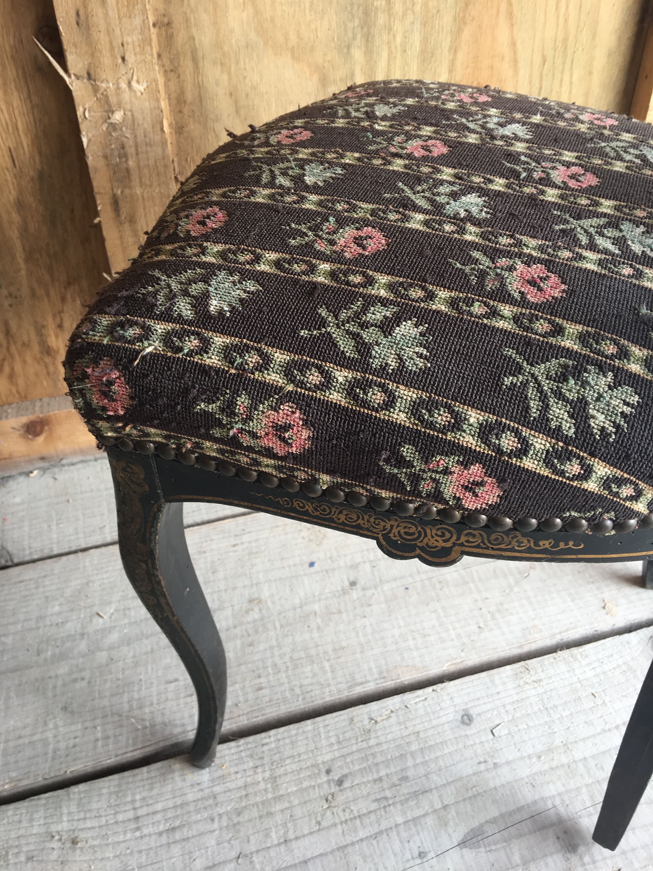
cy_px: 436
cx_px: 326
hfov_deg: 48.2
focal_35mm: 29
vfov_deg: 61.7
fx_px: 729
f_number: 2.2
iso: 25
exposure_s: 1/50
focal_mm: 4.15
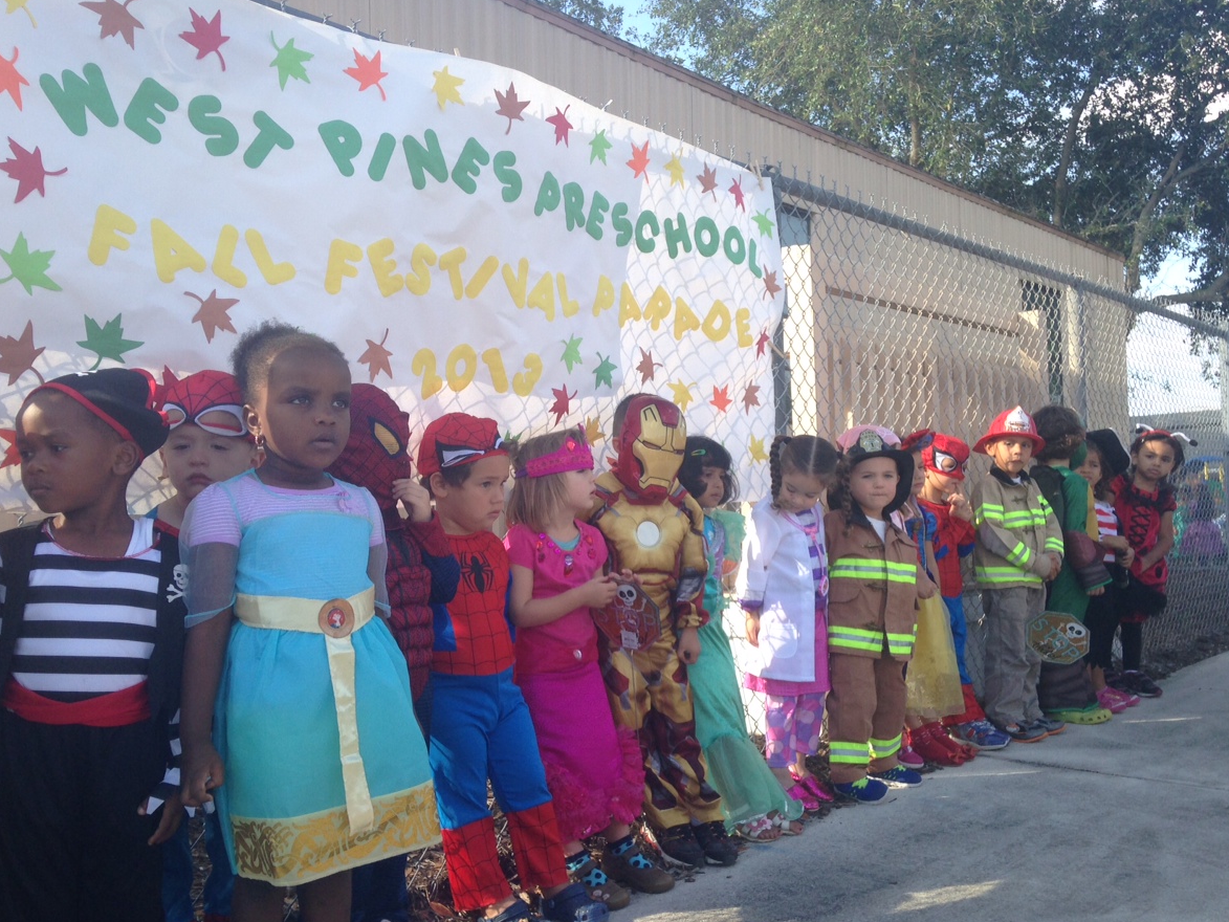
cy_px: 475
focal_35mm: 36
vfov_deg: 39.7
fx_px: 1278
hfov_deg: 51.3
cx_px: 599
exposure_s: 1/393
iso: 50
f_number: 2.4
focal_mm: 4.12
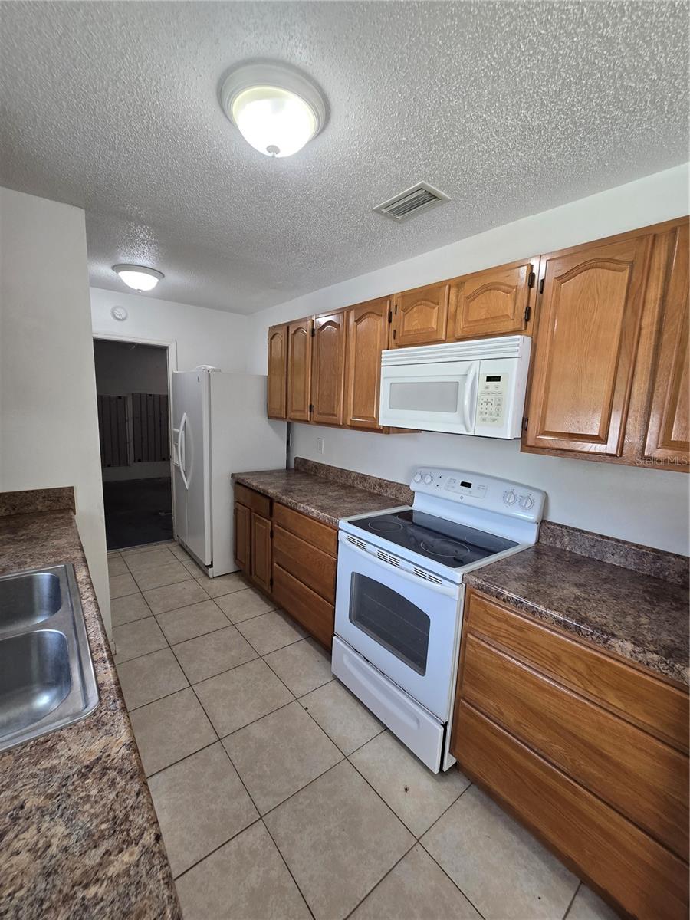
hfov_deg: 89.9
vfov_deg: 106.2
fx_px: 346
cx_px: 345
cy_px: 460
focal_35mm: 13
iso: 125
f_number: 2.2
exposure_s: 1/60
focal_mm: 2.2
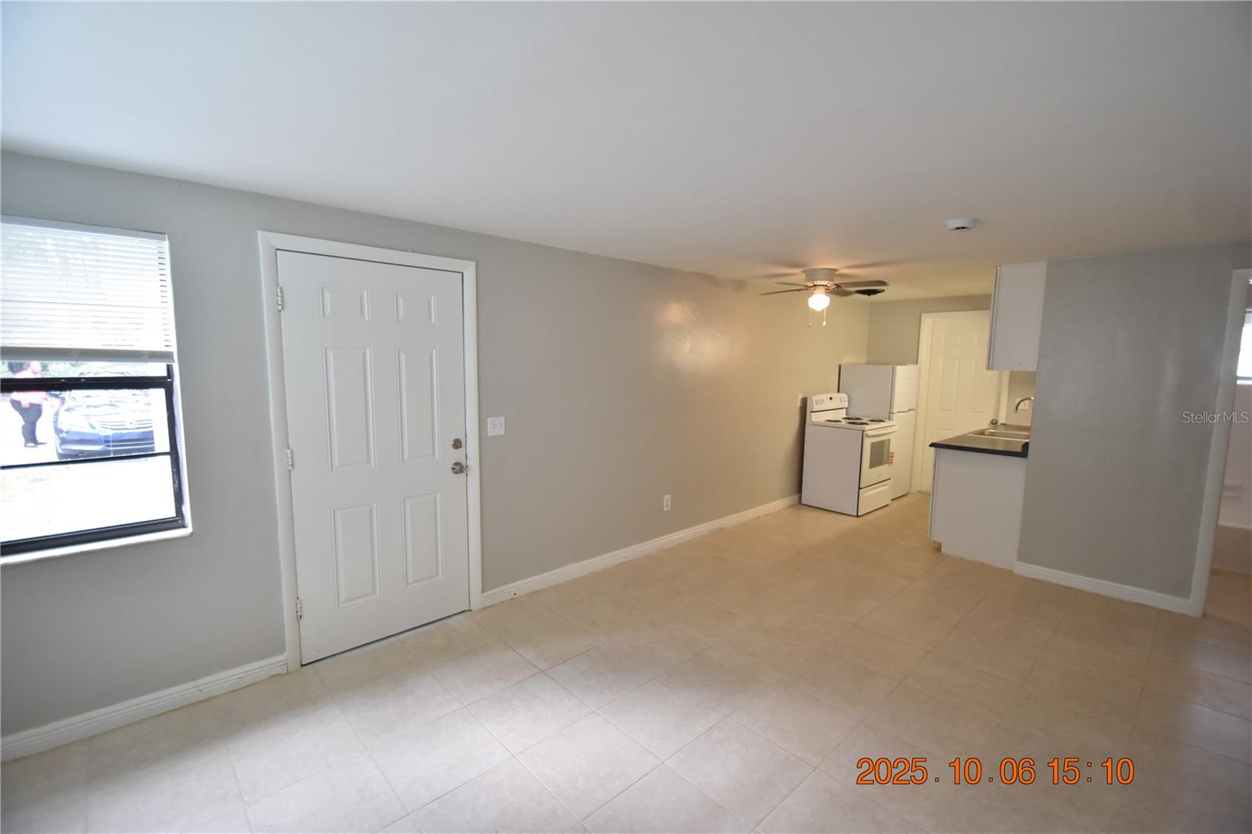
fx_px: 522
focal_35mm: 15
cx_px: 626
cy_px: 417
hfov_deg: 100.4
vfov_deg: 77.3
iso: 800
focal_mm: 10
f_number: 3.5
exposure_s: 1/90
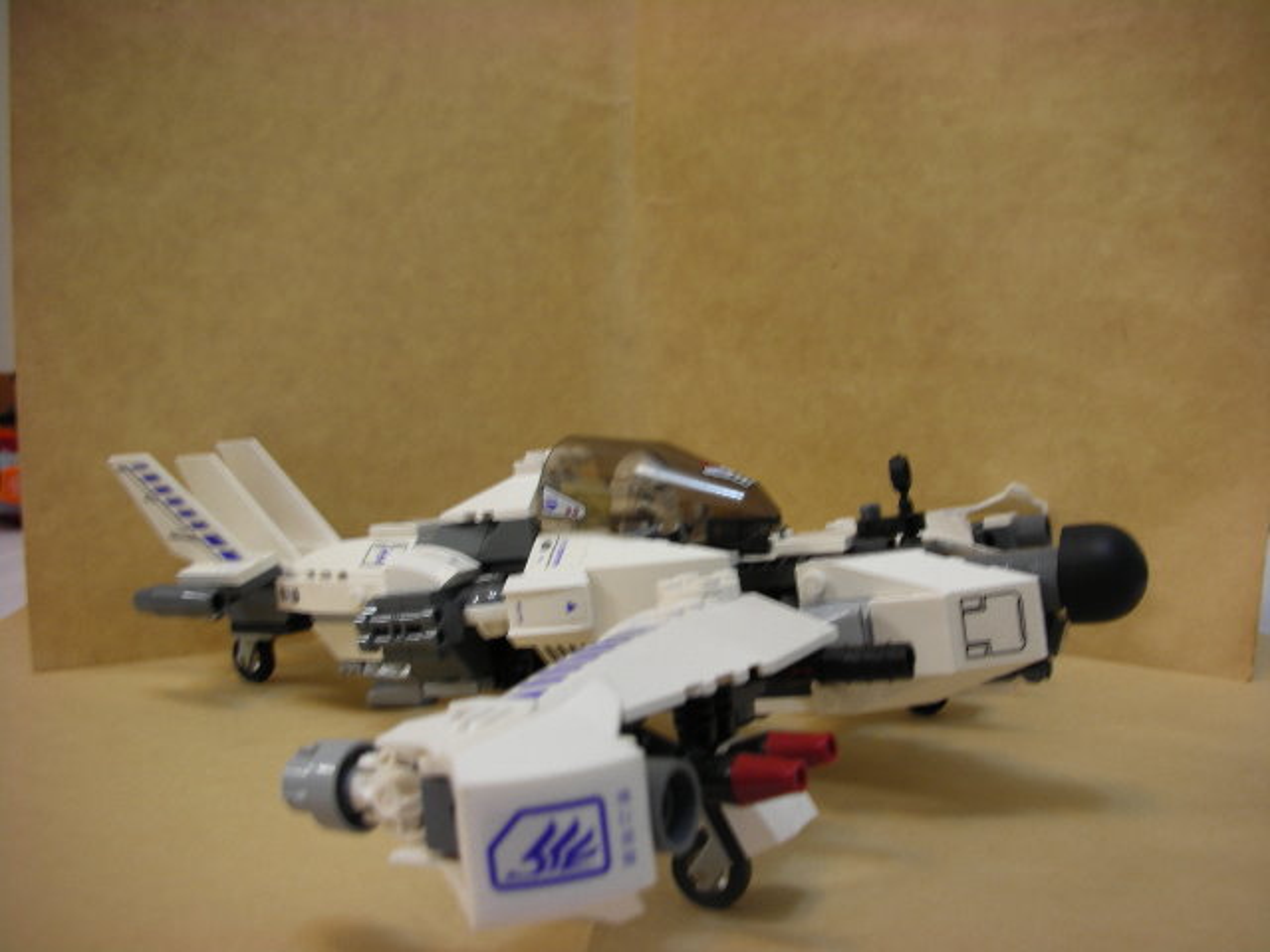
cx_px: 635
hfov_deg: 52.6
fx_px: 1284
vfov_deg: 40.7
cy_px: 476
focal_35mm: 35
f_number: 3
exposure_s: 1/4
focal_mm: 5.8
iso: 73
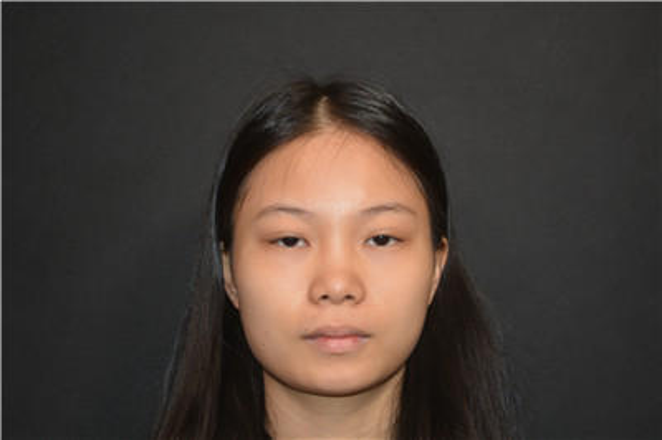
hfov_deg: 24.6
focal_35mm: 82
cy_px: 220
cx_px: 331
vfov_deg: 16.5
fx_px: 1516
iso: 200
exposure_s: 1/30
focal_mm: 55
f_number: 5.6
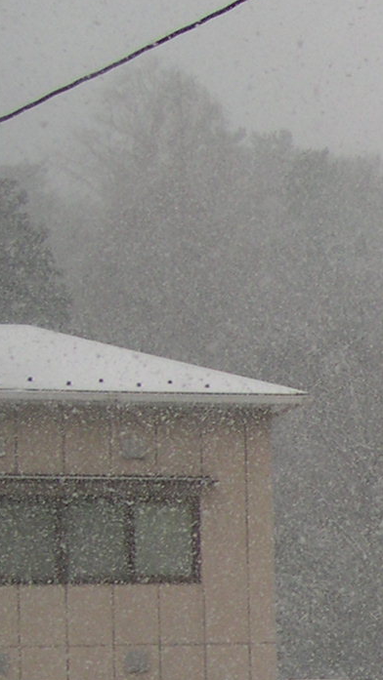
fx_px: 2438
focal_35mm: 135
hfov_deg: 8.1
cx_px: 1010
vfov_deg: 15.7
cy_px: 640
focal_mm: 8
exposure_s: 1/634
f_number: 2.8
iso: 100
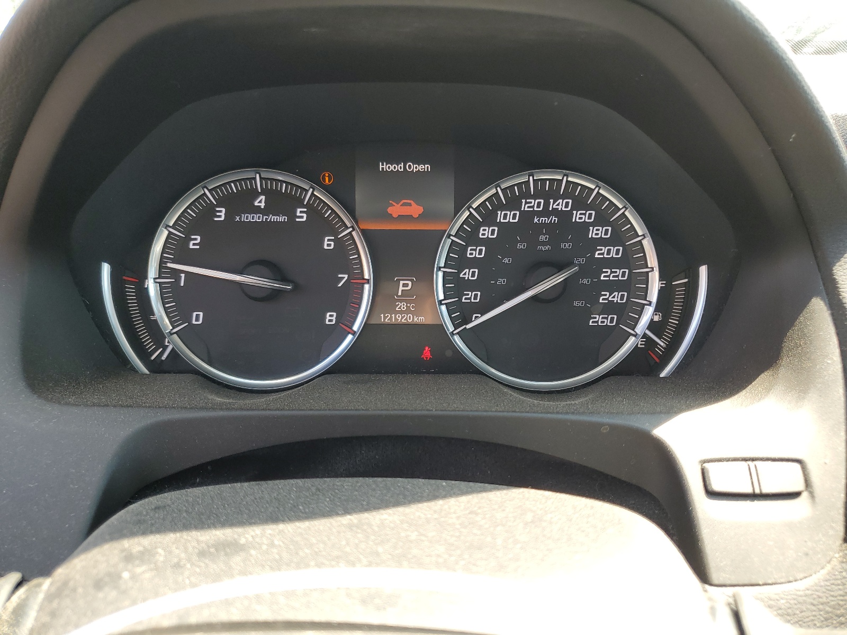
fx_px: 636
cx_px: 424
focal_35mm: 26
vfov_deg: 53.1
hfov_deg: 67.3
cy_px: 318
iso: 50
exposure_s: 1/156
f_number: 1.5
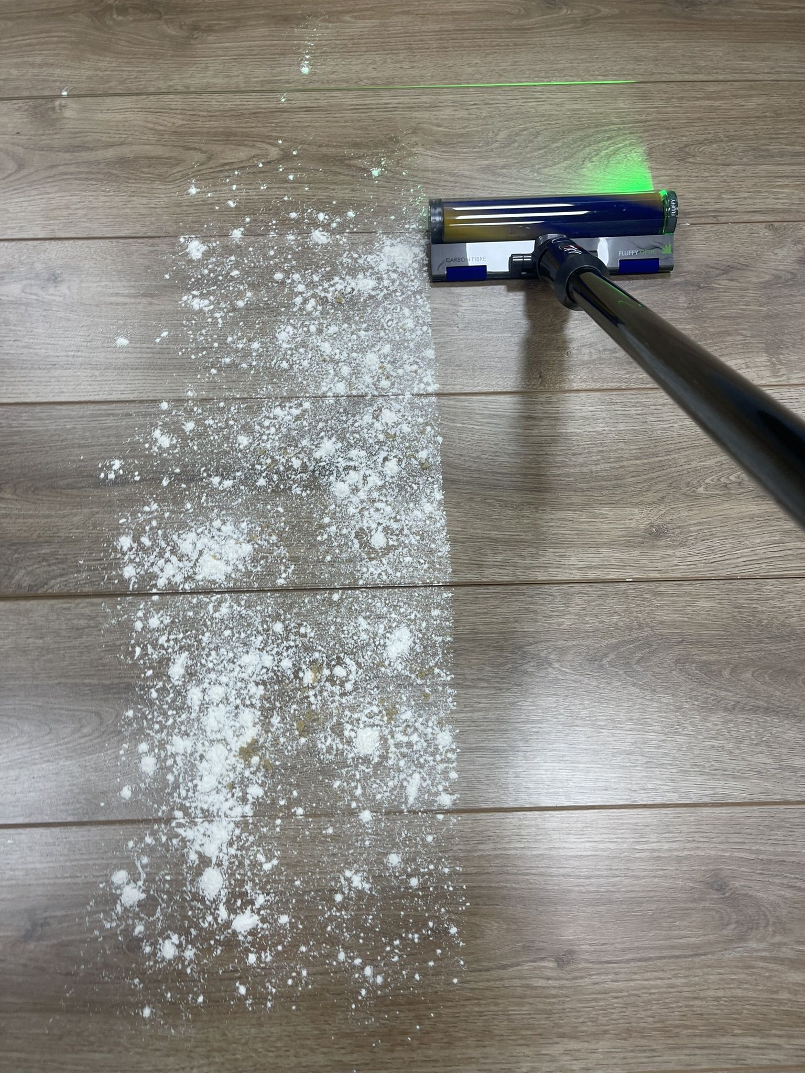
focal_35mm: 25
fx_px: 775
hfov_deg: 54.9
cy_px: 536
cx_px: 402
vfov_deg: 69.4
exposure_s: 1/100
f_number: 1.6
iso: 80
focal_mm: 5.1
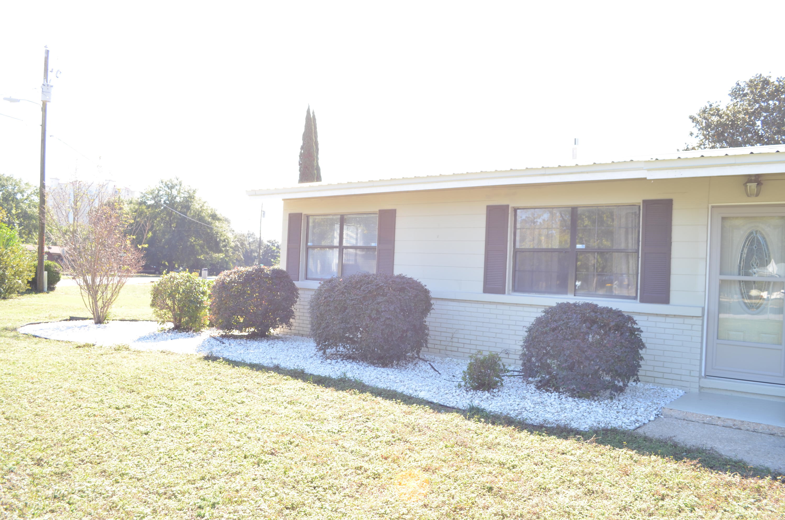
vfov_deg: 47.7
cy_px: 260
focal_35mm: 27
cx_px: 392
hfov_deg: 67.5
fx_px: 588
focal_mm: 18
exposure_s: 1/80
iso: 100
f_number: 5.6
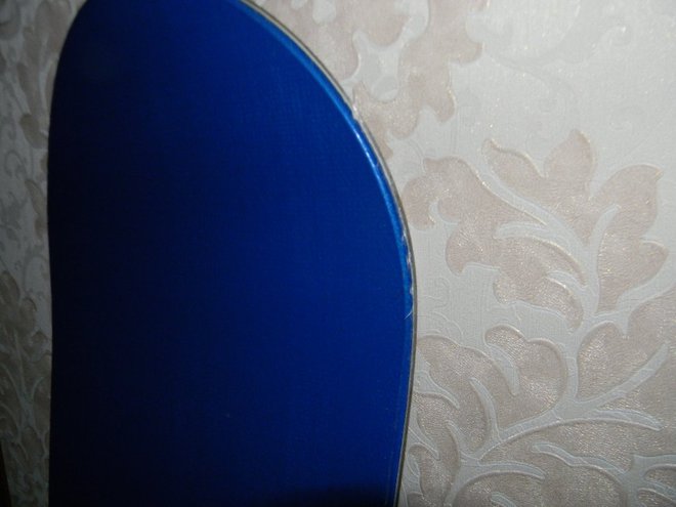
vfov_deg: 49.7
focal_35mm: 28
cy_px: 254
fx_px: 547
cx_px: 338
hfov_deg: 63.4
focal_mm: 5
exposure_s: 1/26
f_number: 7
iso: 200
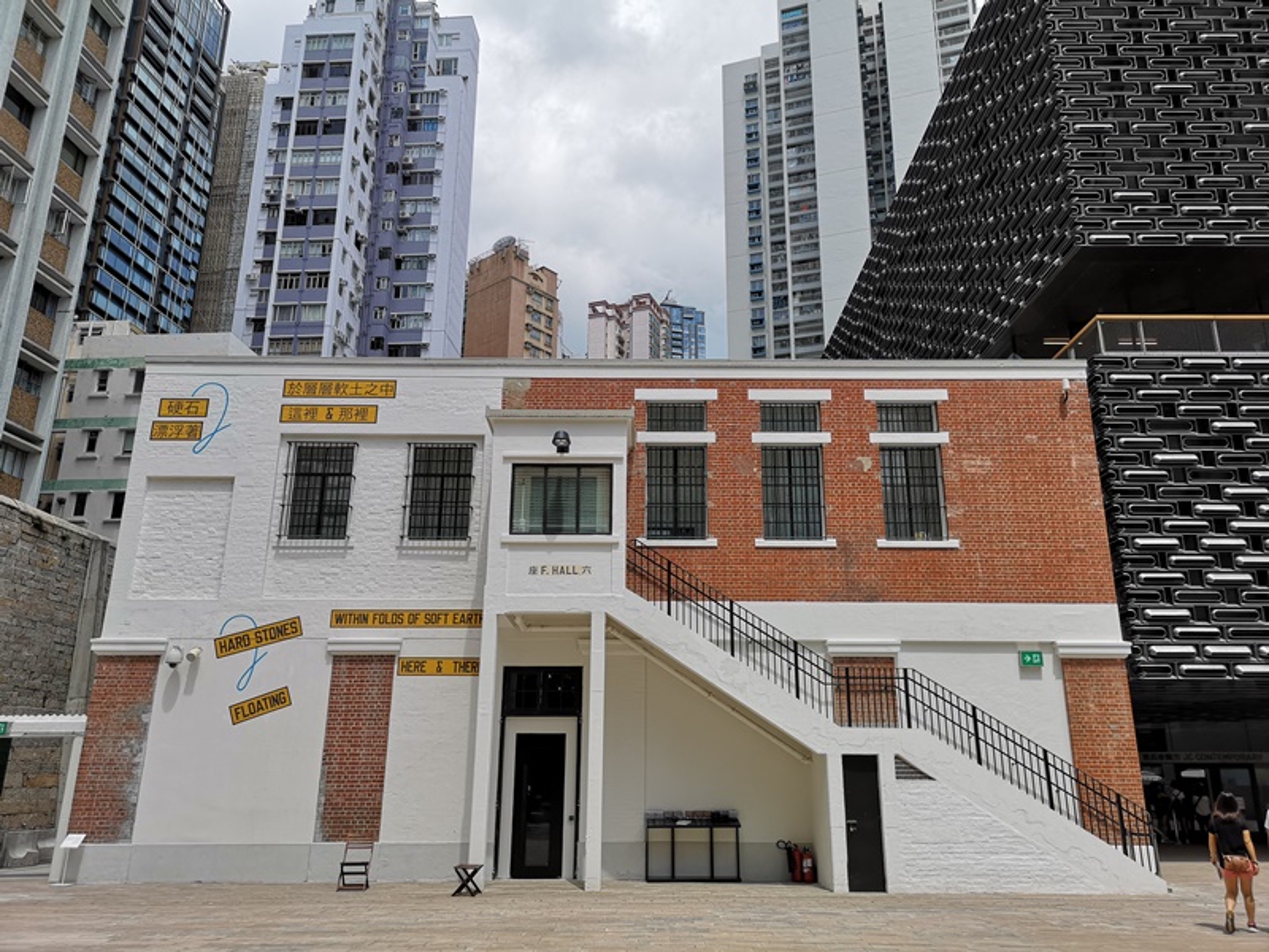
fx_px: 990
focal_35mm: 27
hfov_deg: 65.3
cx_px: 634
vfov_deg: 51.4
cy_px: 476
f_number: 1.8
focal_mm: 3.95
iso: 50
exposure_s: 1/2128
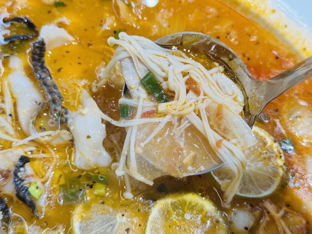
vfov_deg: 30.3
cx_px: 156
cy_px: 117
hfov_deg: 39.7
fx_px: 433
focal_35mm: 48
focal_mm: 6.86
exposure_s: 1/120
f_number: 1.78
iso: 100
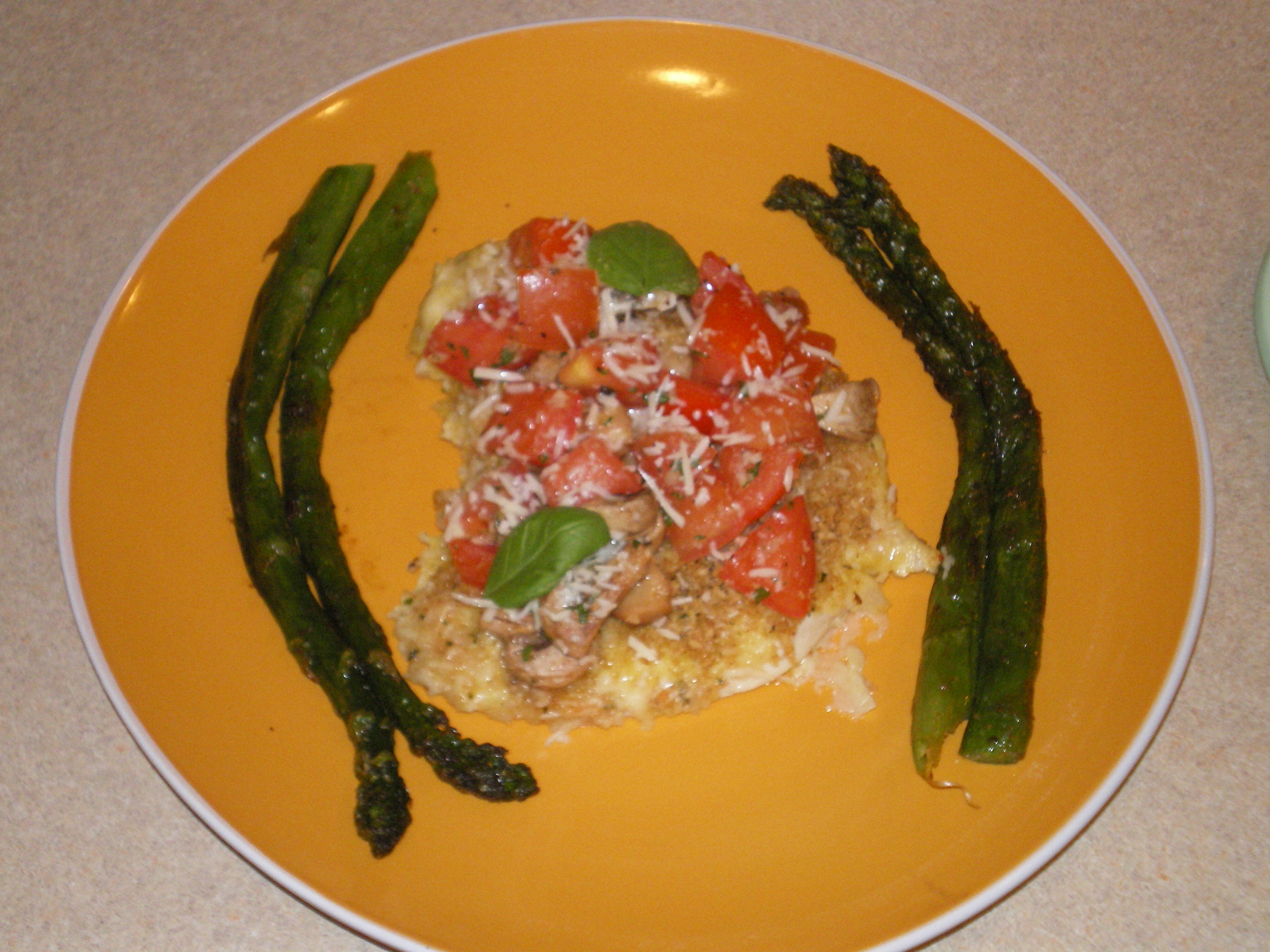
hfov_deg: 28.6
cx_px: 635
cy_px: 476
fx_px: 2495
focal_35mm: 68
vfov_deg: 21.6
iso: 400
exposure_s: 1/40
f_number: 4.4
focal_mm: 11.3
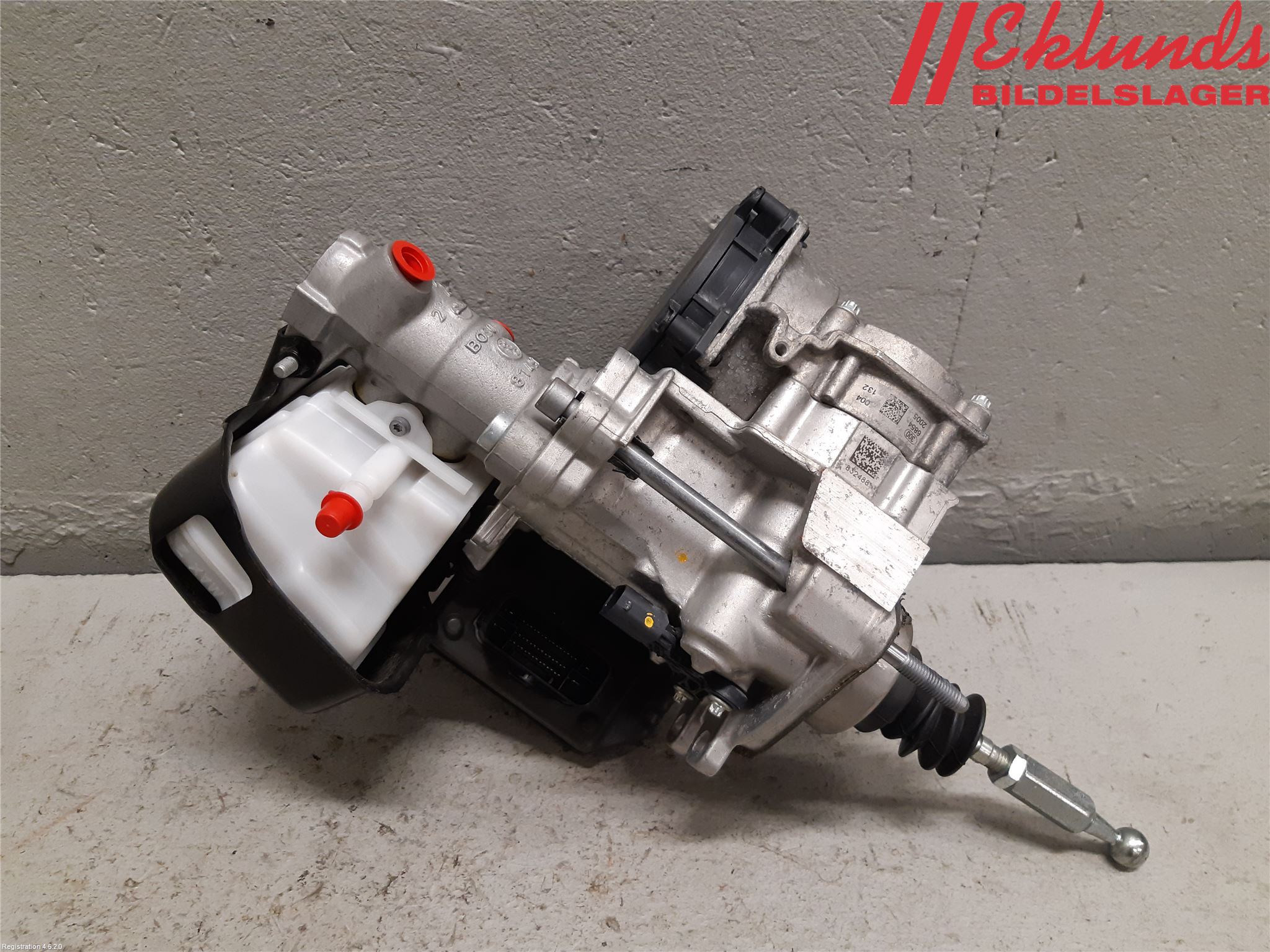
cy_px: 476
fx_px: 954
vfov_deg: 53.1
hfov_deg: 67.3
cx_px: 635
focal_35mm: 26
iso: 160
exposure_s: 1/50
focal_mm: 3.93
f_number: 1.7
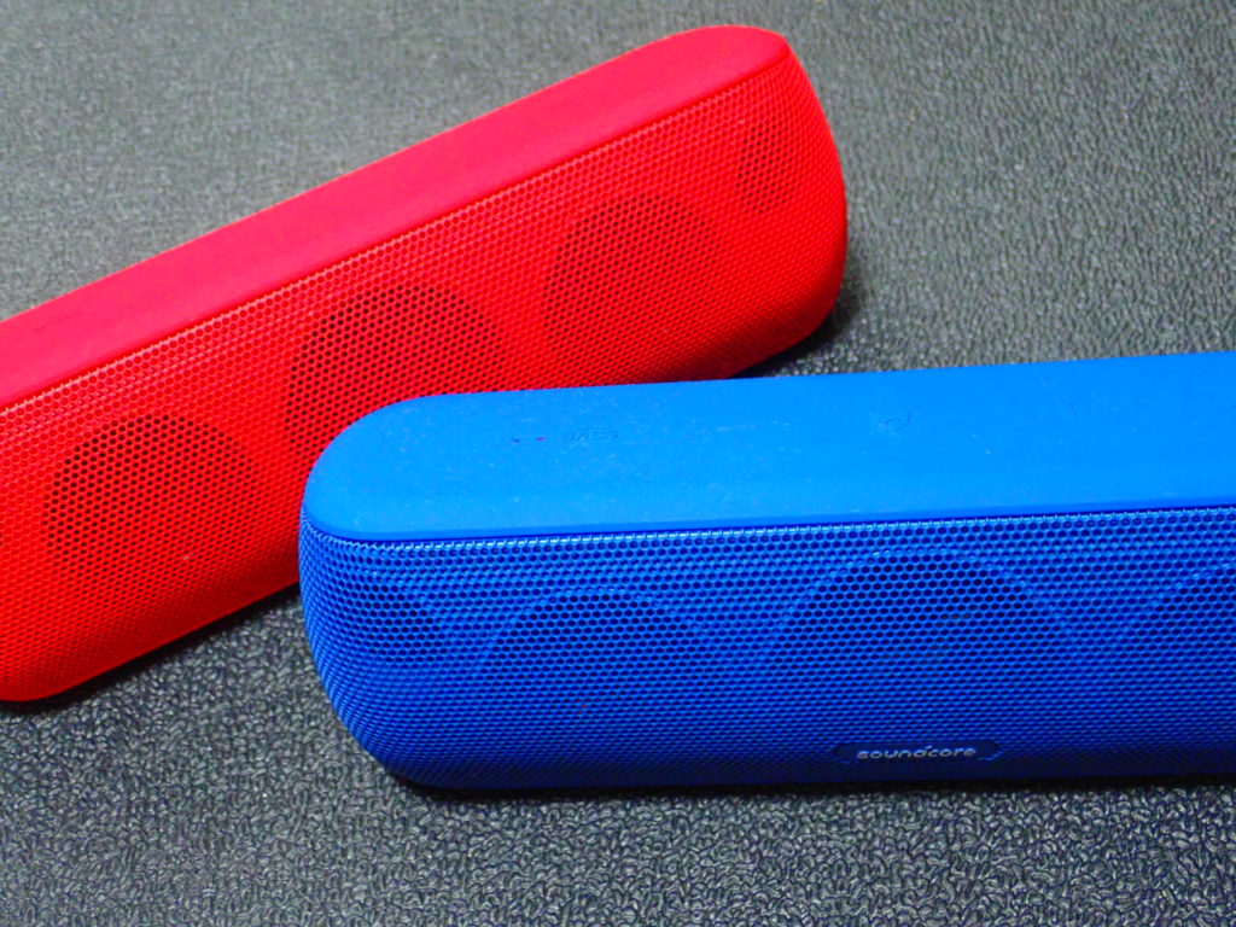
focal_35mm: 46
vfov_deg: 31.5
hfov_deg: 41.2
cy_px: 464
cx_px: 618
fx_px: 1642
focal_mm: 8.41
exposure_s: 1/13
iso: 800
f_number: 3.1
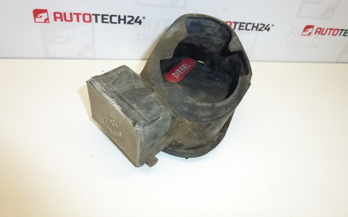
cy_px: 105
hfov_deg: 70.4
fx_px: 247
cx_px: 175
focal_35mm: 26
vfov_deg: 47.6
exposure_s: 1/320
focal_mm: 4.3
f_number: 3.3
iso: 400
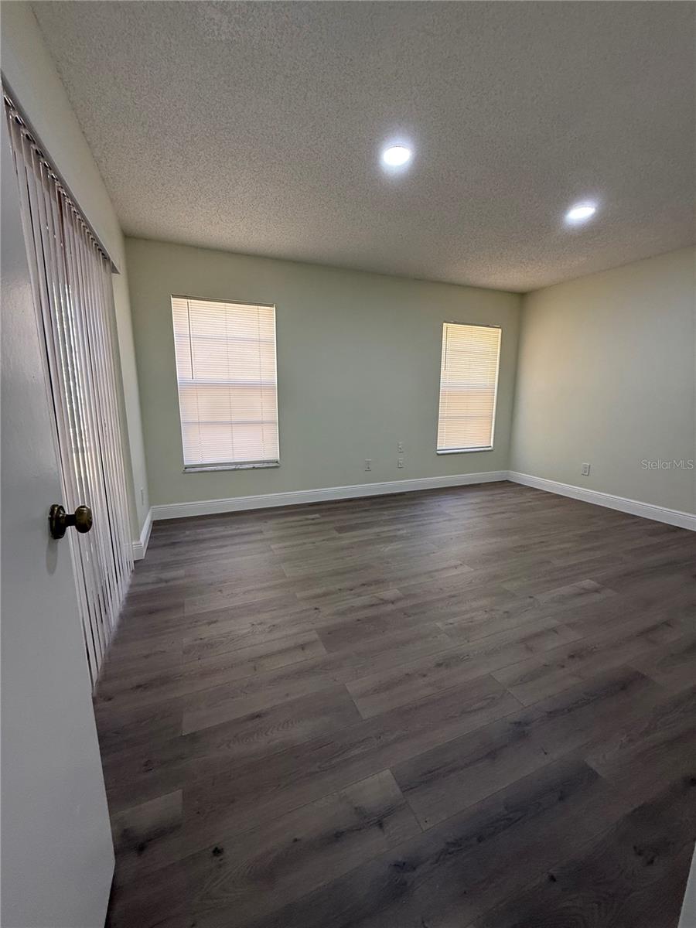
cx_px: 348
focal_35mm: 14
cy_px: 464
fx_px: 375
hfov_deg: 85.7
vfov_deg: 102.1
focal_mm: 2.22
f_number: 2.2
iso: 160
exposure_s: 1/99
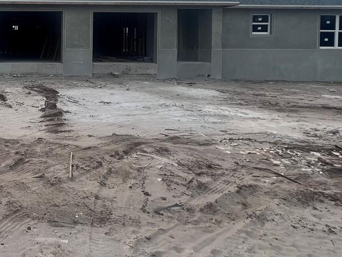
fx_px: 316
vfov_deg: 42.1
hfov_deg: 45.0
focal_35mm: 32
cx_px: -22
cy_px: 48
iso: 32
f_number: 1.8
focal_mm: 1.57
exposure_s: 1/1980
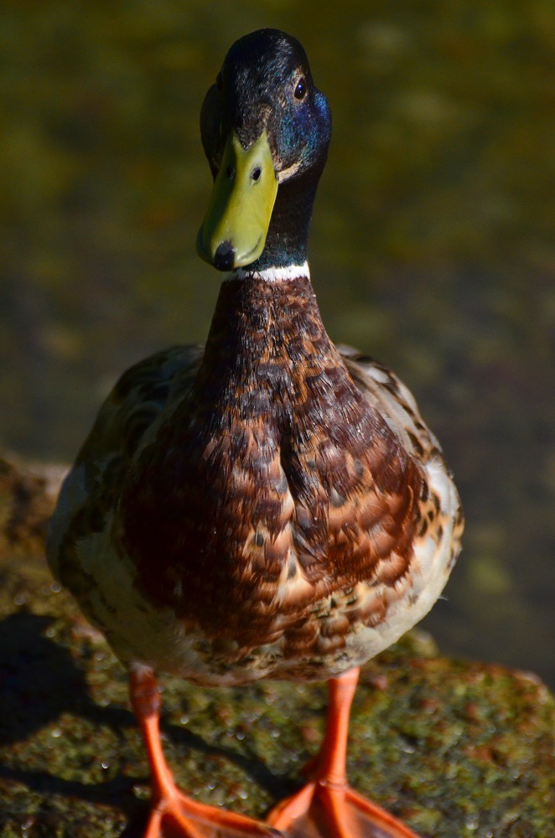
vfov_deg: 4.6
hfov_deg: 3.0
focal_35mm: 450
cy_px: 419
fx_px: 10456
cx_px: 278
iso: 1250
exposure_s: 1/8000
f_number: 5.6
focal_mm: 300
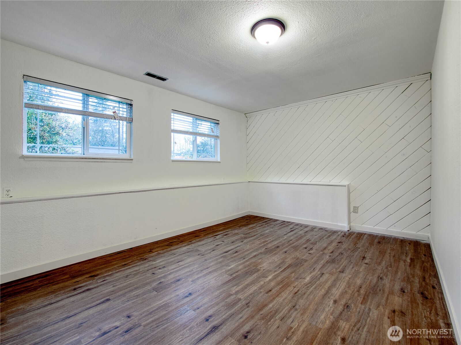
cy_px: 172
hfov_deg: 102.1
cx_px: 230
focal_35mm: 14
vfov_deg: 85.6
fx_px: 186
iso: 200
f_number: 6.3
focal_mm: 7
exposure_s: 1/2.5
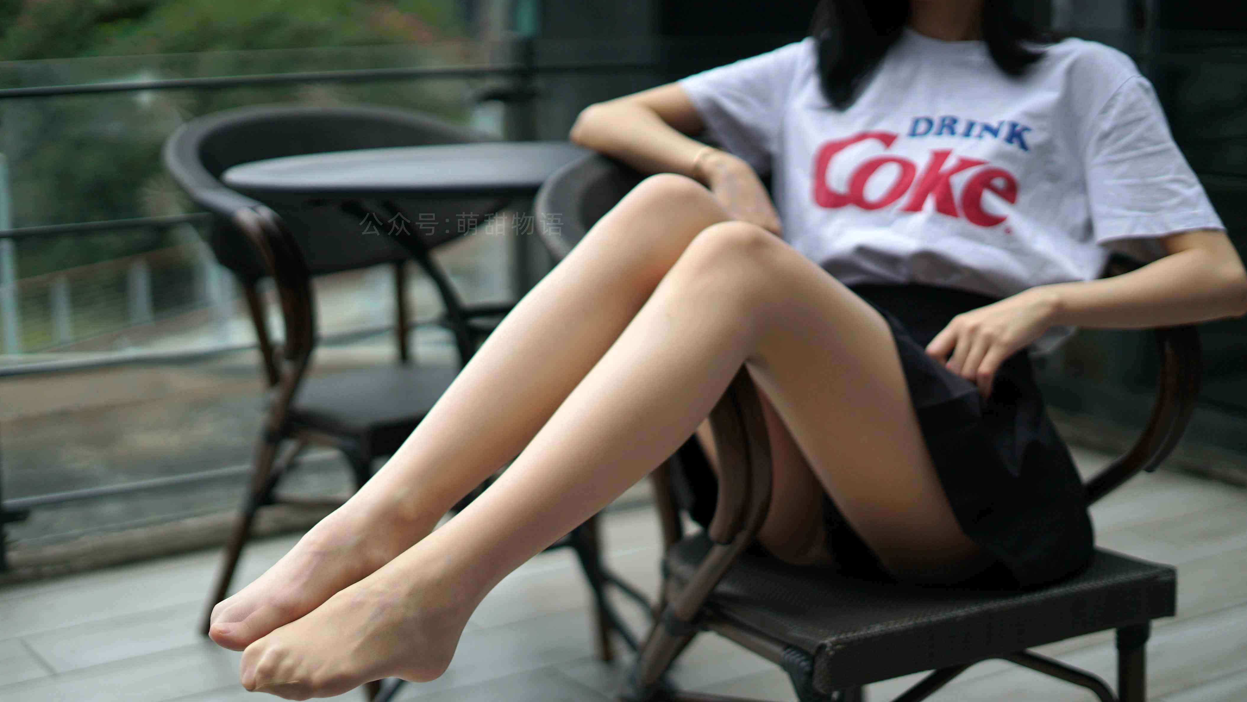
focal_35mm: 53
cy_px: 400
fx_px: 1752
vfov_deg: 22.6
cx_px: 620
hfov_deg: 39.2
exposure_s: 1/5000
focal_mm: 50
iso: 200
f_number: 1.8
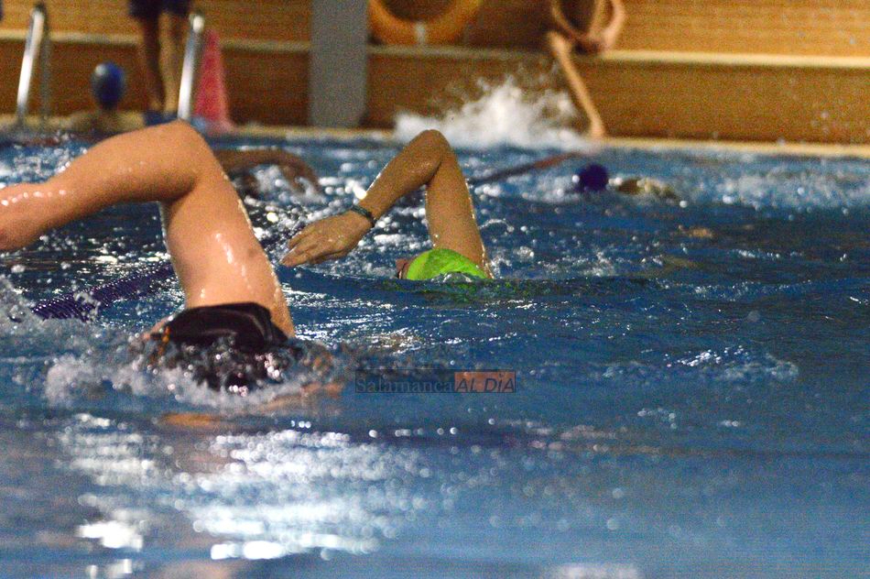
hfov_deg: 9.5
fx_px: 5252
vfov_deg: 6.3
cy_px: 290
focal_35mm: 218
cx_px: 435
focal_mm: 145
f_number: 4.8
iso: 12800
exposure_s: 1/320
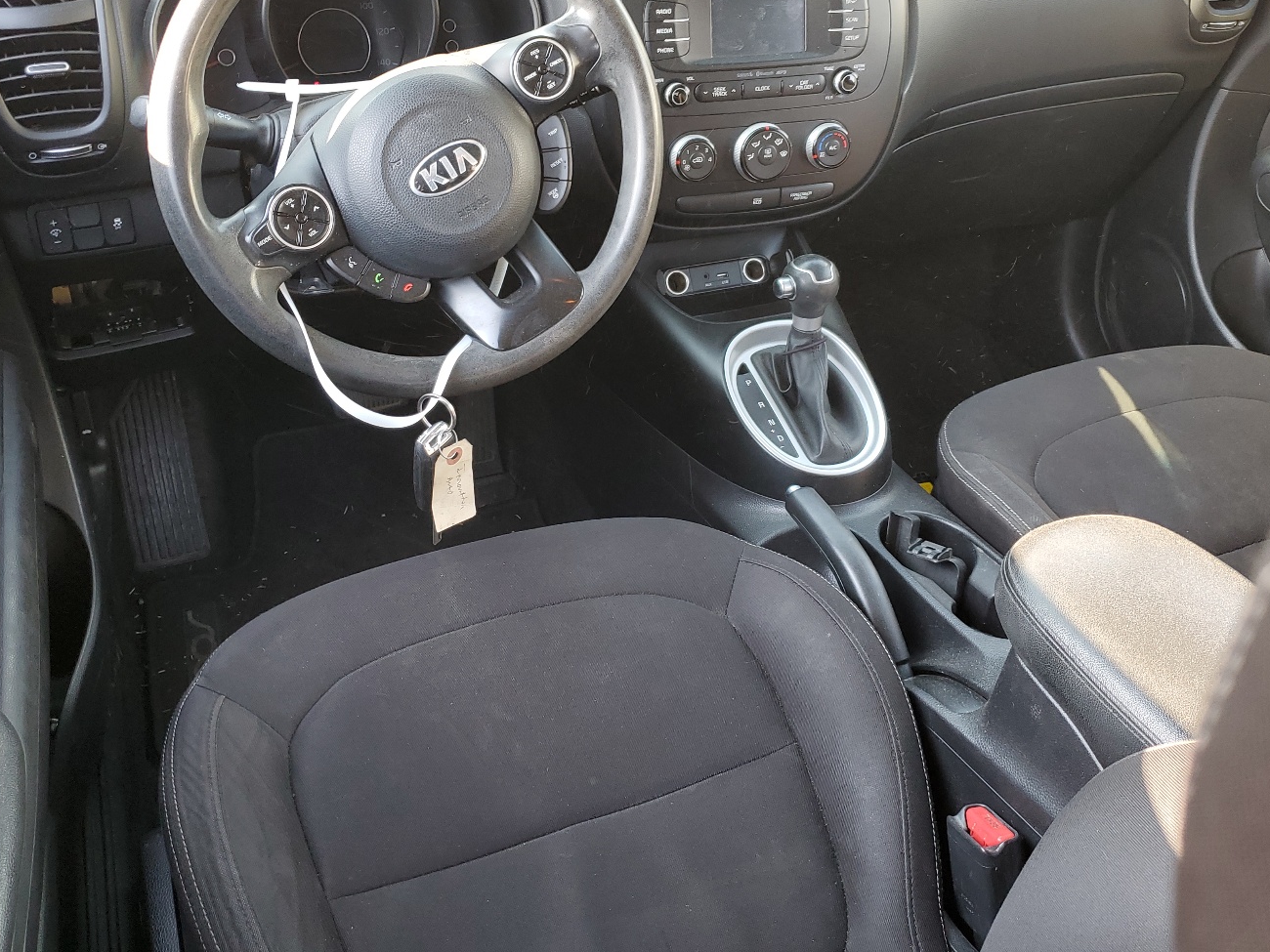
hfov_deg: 56.8
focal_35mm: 32
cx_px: 611
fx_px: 1174
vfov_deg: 43.9
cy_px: 373
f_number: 1.5
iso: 52
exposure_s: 1/60.2
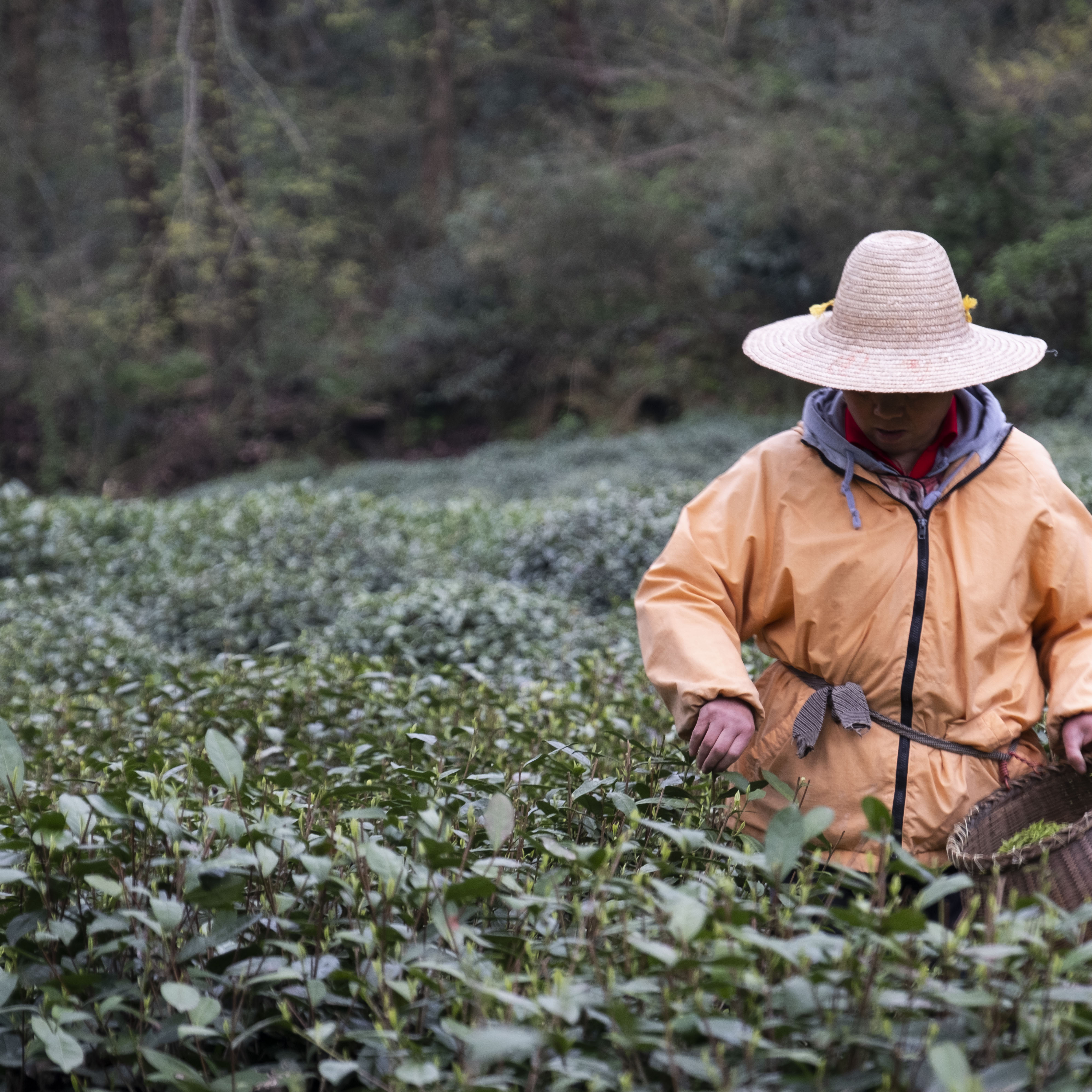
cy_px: 546
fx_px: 7102
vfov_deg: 8.8
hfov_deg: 8.8
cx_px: 514
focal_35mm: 199
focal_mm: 104.2
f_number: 5.6
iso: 400
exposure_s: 1/60
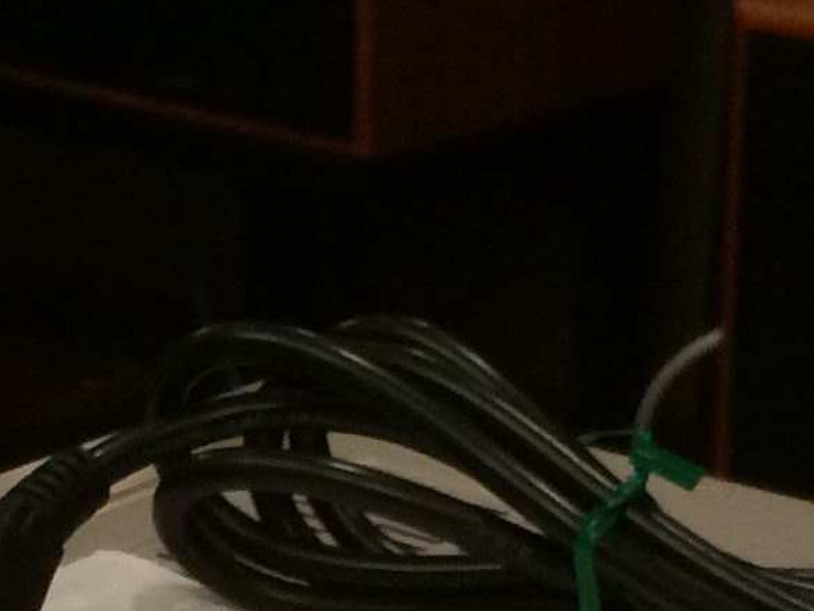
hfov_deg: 12.1
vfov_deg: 8.2
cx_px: 436
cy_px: 1556
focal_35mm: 163
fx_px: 3834
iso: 125
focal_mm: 4.15
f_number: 2.2
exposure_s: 1/33
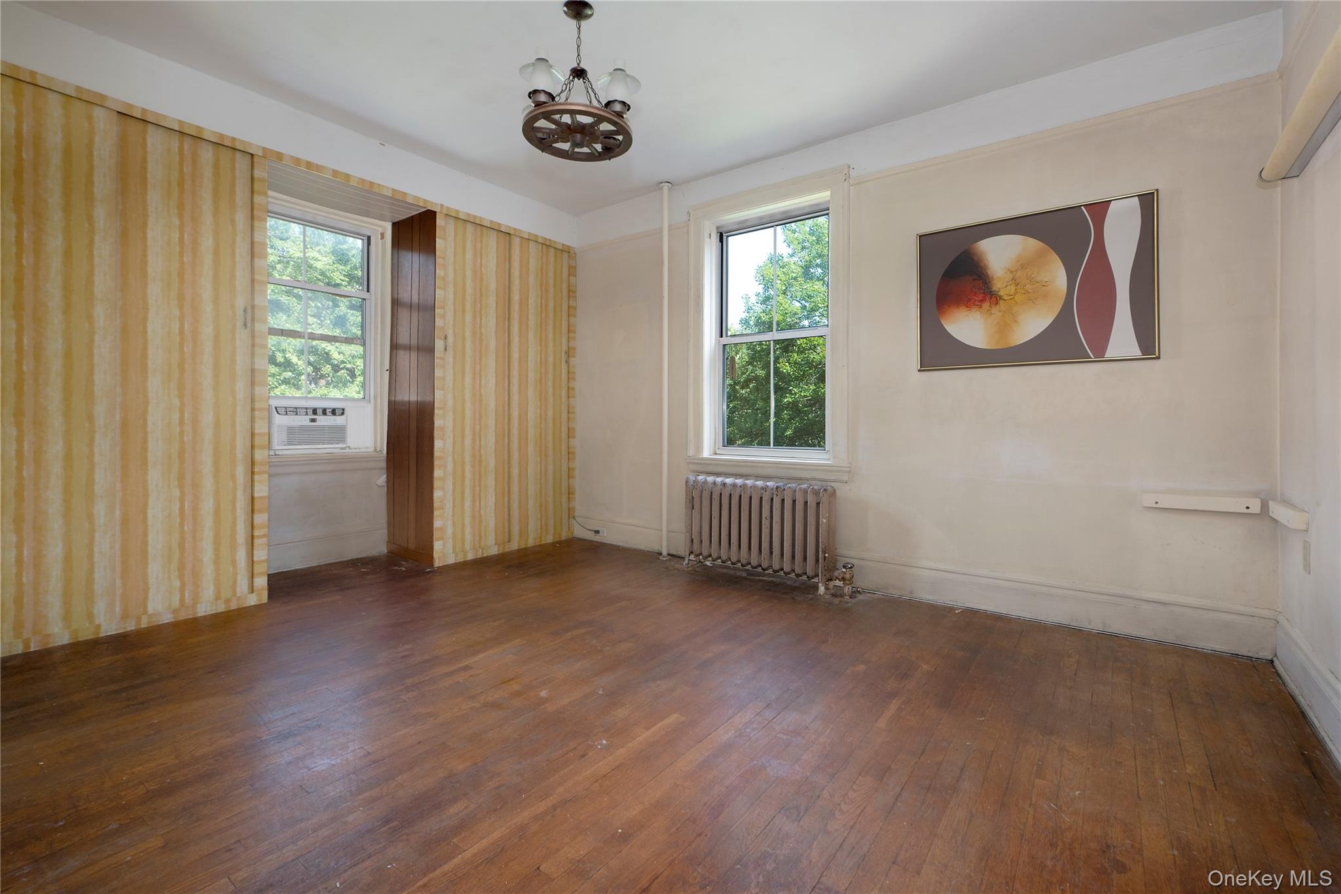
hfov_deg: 100.4
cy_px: 447
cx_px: 670
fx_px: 559
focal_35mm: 15
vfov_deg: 77.3
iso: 320
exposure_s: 1/10
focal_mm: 15
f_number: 8
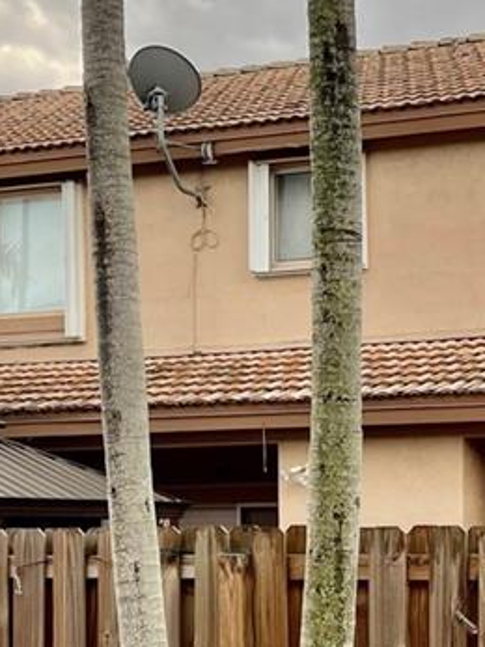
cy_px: 552
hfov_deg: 16.2
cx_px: 414
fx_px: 1682
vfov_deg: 21.4
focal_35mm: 90
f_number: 1.6
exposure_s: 1/337
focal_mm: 5.1
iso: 32
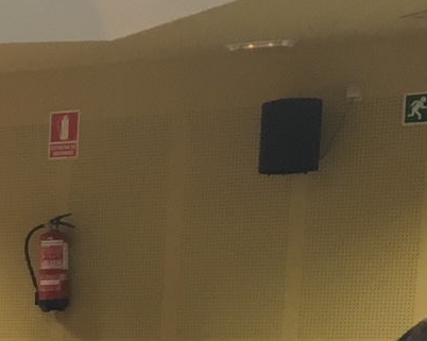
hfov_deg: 11.8
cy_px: 637
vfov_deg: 10.2
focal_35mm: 142
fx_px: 1793
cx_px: -488
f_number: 2.2
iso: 100
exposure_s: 1/33
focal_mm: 4.15
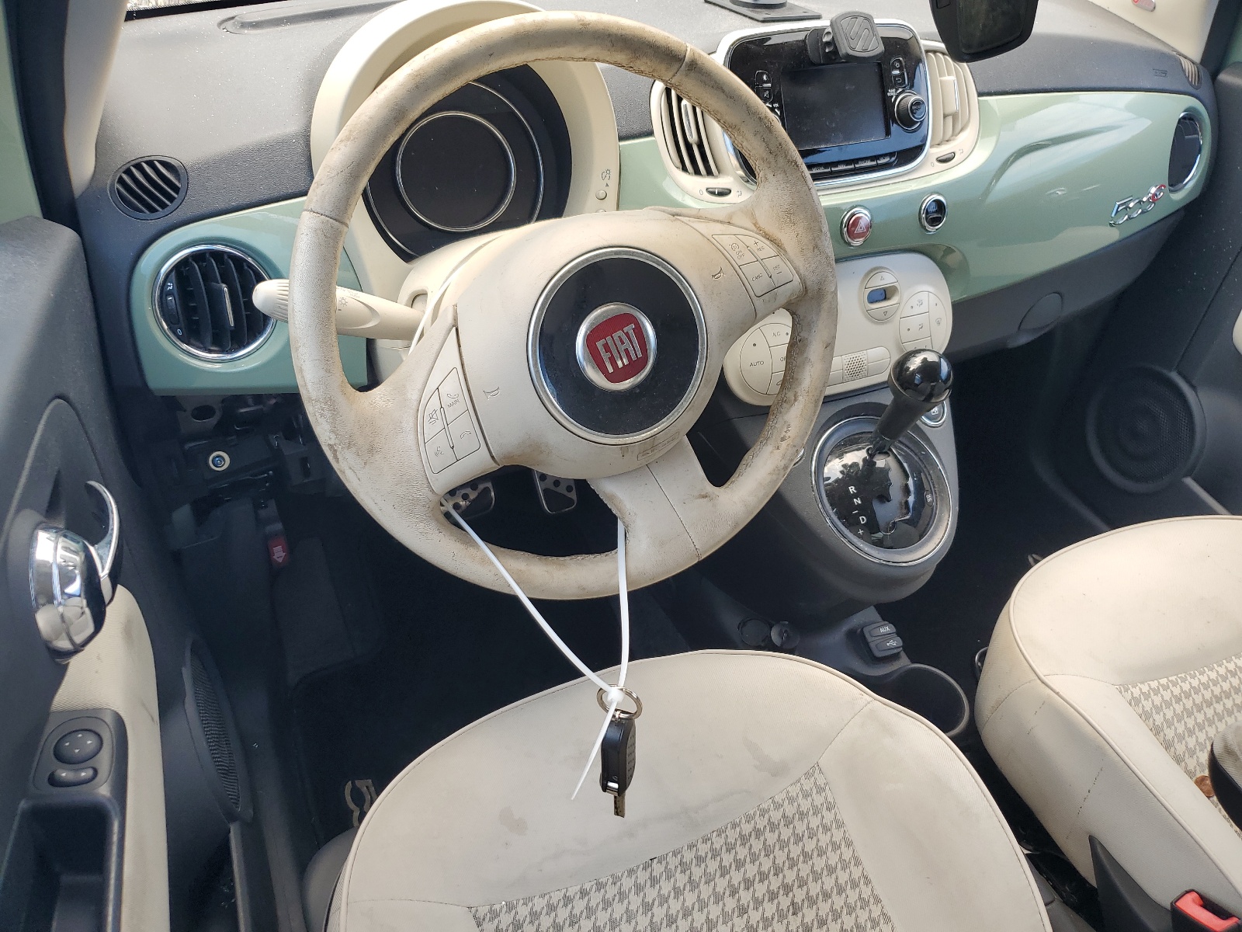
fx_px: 933
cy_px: 466
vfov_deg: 53.1
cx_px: 621
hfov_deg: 67.3
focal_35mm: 26
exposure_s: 1/250
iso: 50
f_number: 1.5
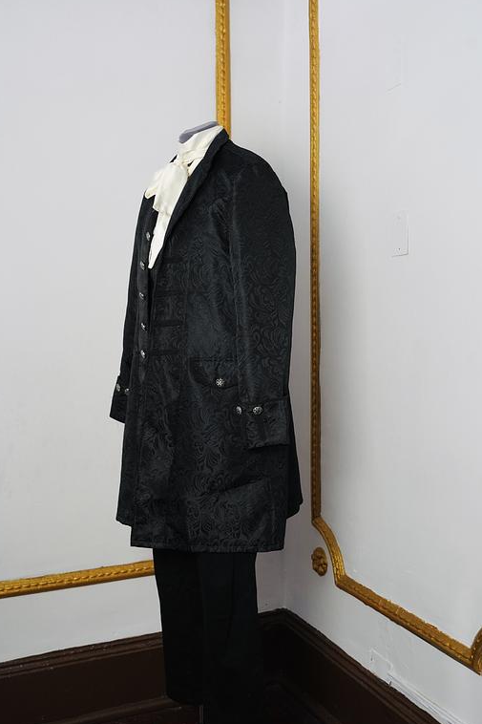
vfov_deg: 50.7
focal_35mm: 38
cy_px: 371
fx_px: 763
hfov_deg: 35.0
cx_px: 243
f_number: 5
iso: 1000
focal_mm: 36
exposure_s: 1/125
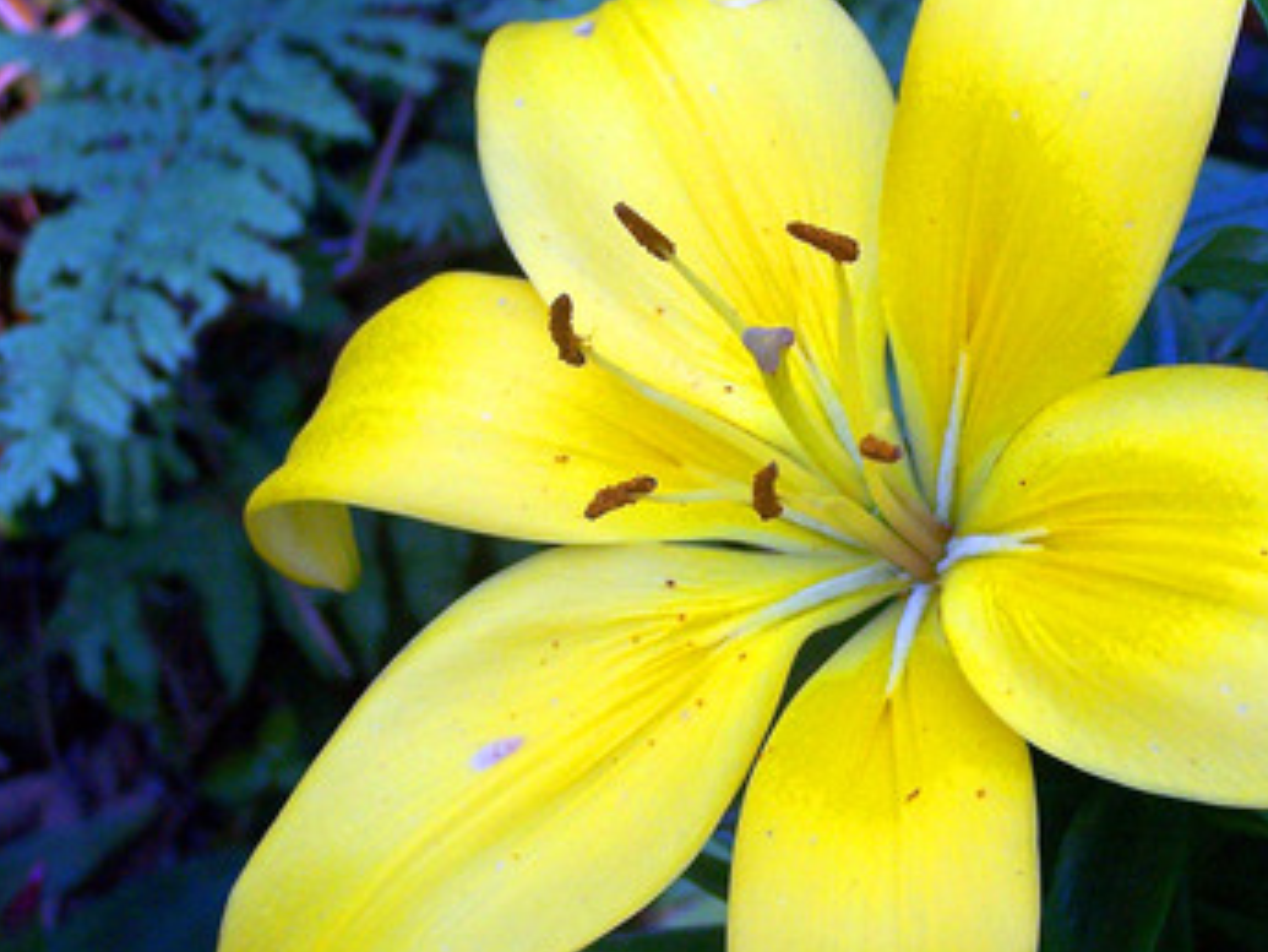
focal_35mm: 116
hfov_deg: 16.9
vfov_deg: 12.8
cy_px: 493
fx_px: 4251
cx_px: 902
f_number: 3.2
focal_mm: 12.4
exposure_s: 1/250
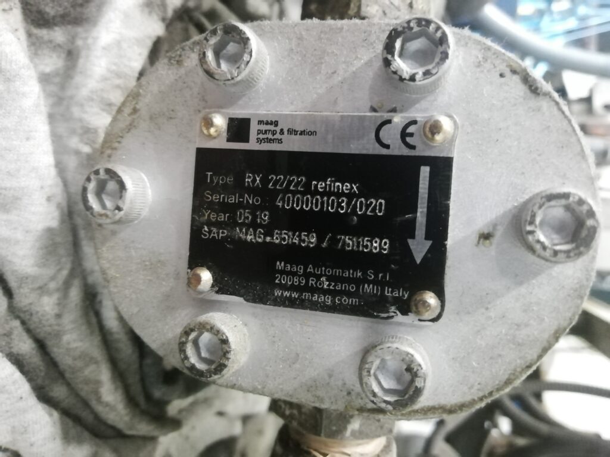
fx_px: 458
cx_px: 305
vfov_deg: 53.1
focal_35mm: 26
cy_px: 228
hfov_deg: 67.3
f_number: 2.2
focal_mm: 3.46
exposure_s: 1/14.3
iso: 1000
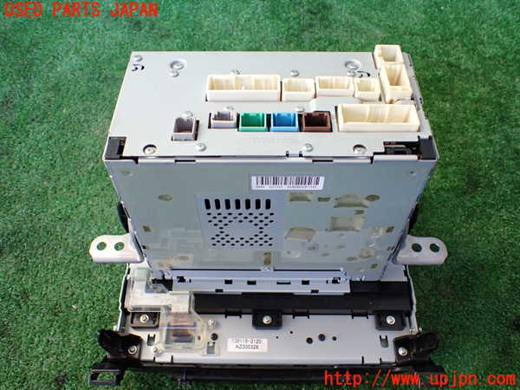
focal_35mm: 30
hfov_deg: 60.0
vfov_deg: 46.8
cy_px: 195
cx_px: 260
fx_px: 451
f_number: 2.3
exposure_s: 1/125
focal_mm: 5.4
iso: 320
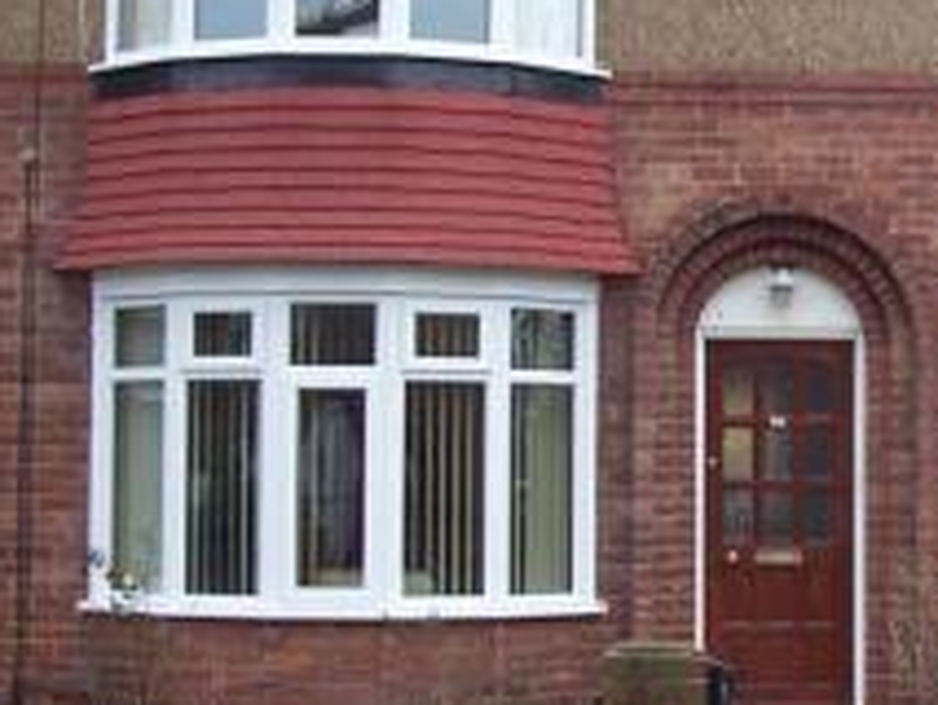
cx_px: 808
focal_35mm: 93
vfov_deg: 15.9
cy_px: 315
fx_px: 2521
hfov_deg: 20.7
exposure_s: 1/90
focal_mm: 5.6
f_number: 2.7
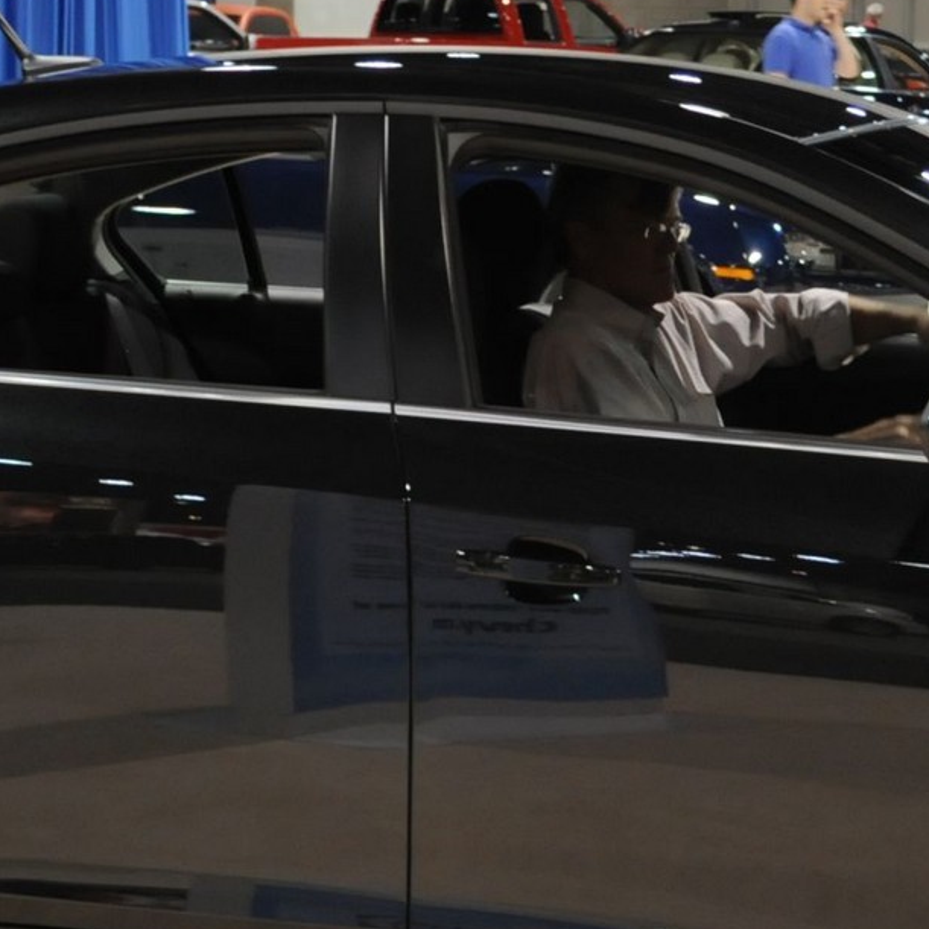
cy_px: 510
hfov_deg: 13.8
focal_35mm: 125
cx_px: 803
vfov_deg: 14.0
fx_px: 3795
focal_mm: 24
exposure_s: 1/40
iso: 800
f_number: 4
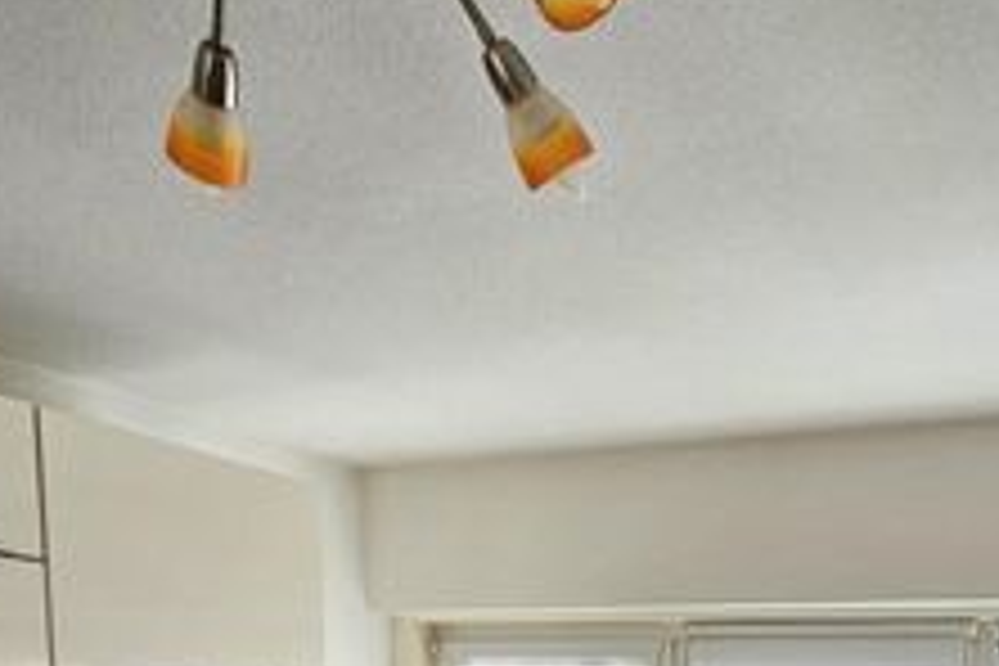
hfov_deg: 47.0
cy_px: 976
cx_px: 796
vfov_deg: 26.1
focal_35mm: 39
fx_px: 1082
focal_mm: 2.2
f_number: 2.2
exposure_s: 1/77
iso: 80
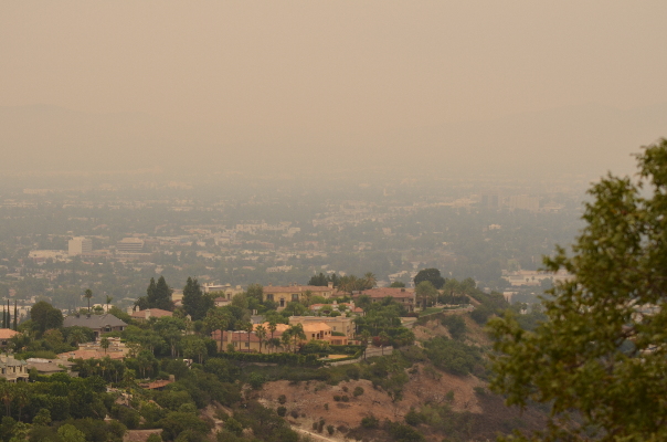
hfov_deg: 19.5
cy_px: 221
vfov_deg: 13.0
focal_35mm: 105
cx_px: 334
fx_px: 1941
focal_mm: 70
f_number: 6.3
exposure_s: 1/160
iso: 200
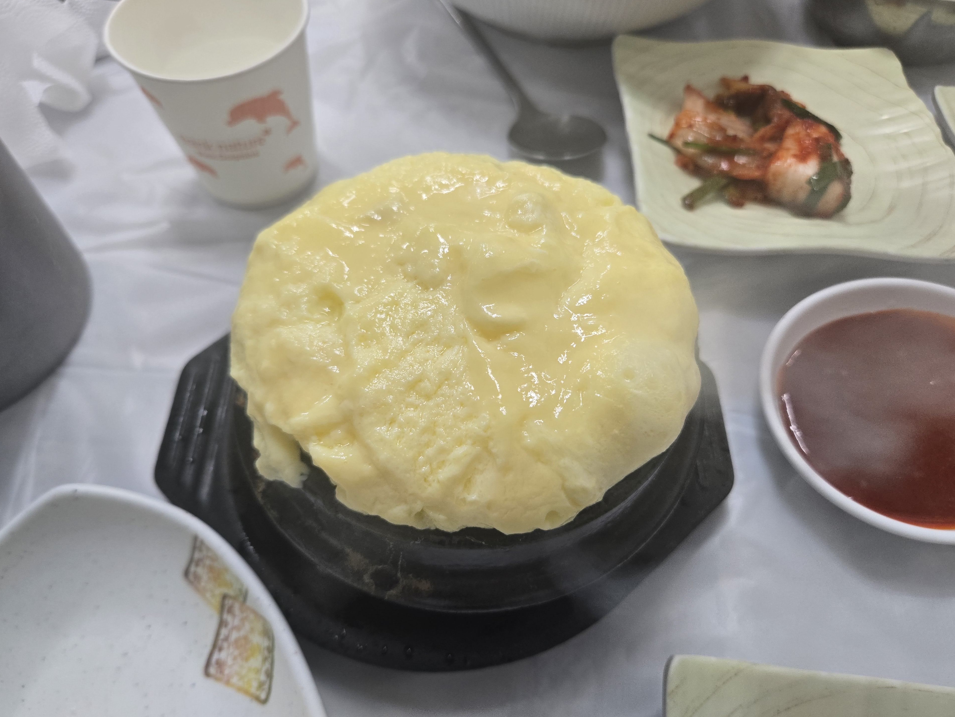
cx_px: 480
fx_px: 662
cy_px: 353
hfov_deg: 71.6
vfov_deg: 56.8
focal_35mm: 24
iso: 100
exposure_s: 1/120
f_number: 1.8
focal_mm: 5.4
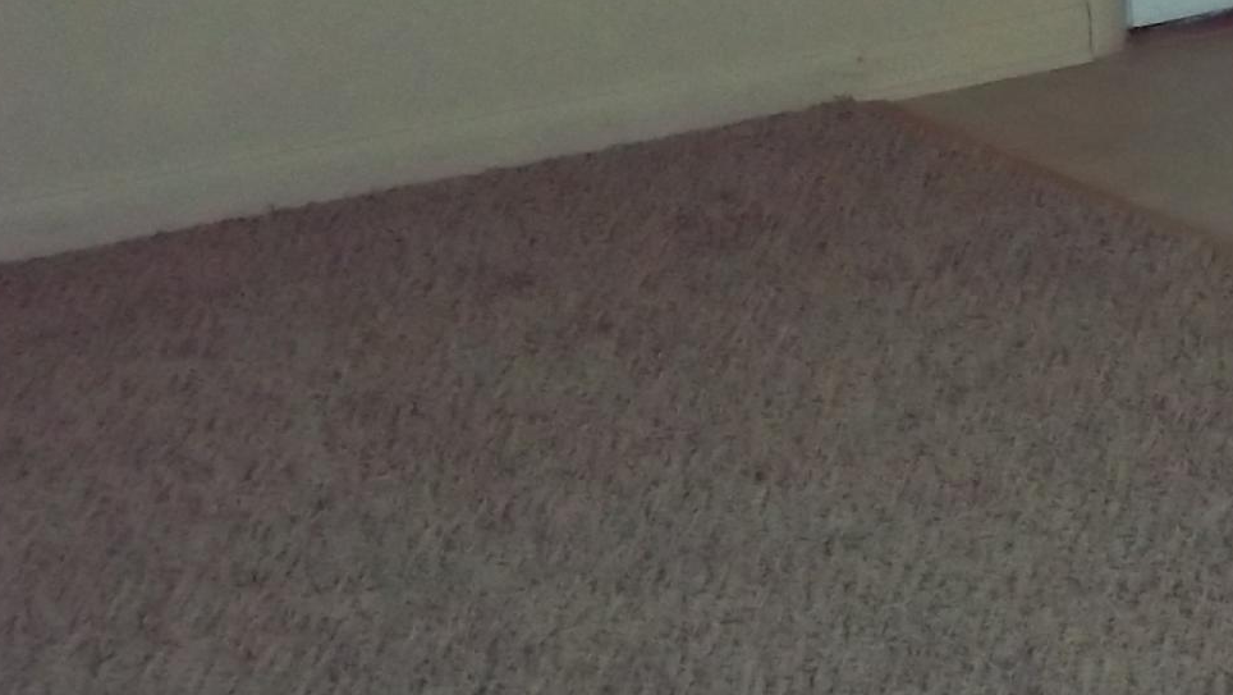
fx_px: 3990
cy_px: -476
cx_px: 1656
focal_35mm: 122
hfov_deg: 16.5
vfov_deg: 9.5
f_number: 3.1
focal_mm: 6.5
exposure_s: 1/30
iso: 320
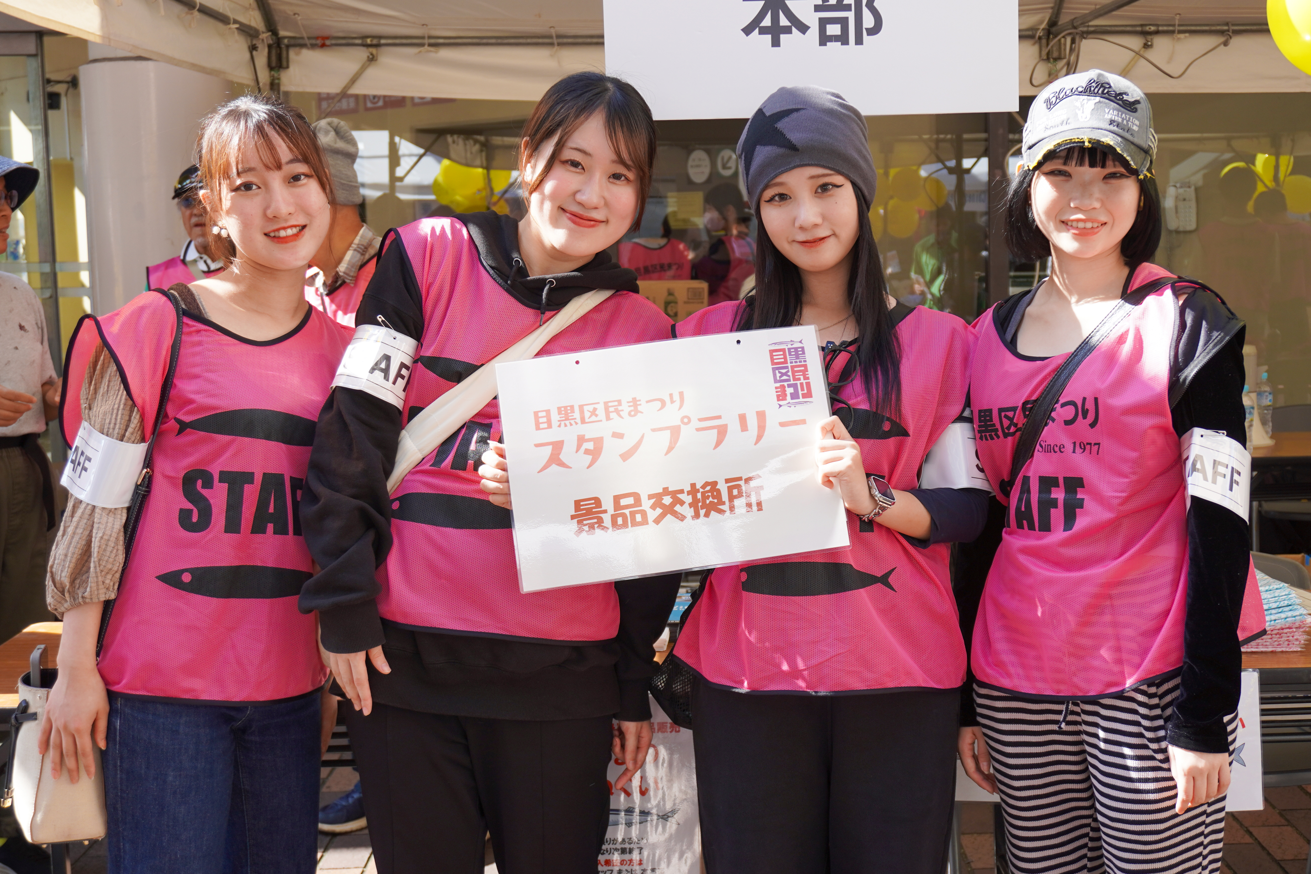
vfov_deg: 33.0
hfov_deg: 47.9
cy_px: 437
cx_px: 656
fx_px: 1475
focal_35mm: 40
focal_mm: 27
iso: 100
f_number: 4.5
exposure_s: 1/160
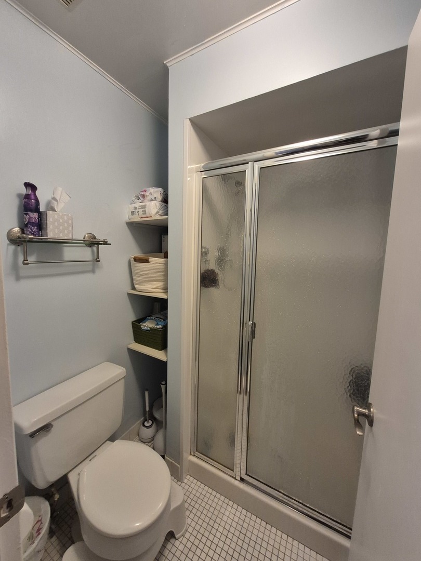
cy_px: 280
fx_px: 211
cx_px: 210
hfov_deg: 89.9
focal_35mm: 13
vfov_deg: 106.2
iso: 250
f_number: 2.2
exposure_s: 1/60
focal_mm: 1.74
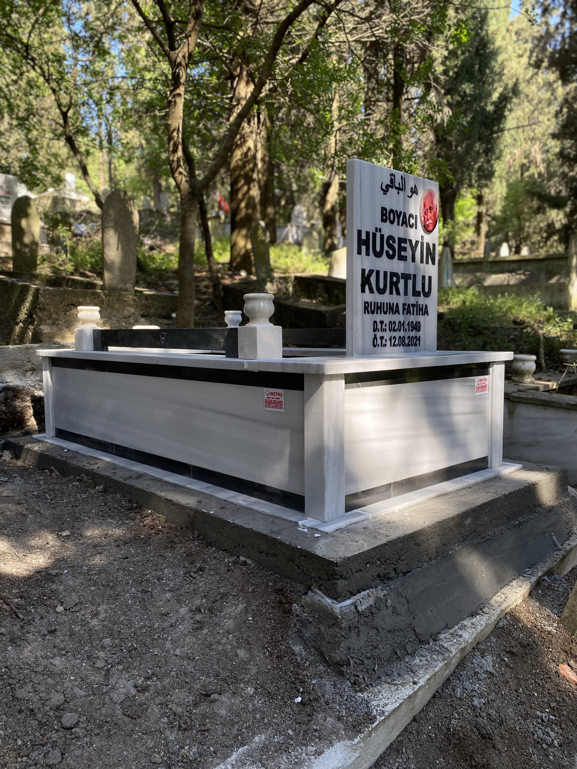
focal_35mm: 26
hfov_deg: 53.1
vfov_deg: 67.3
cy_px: 384
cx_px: 288
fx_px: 578
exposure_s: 1/519
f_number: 1.8
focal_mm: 4.25
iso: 32
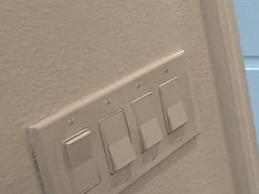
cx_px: 600
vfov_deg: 18.1
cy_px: -9
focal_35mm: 79
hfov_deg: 15.4
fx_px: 591
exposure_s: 1/120
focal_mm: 2.22
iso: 200
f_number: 2.2
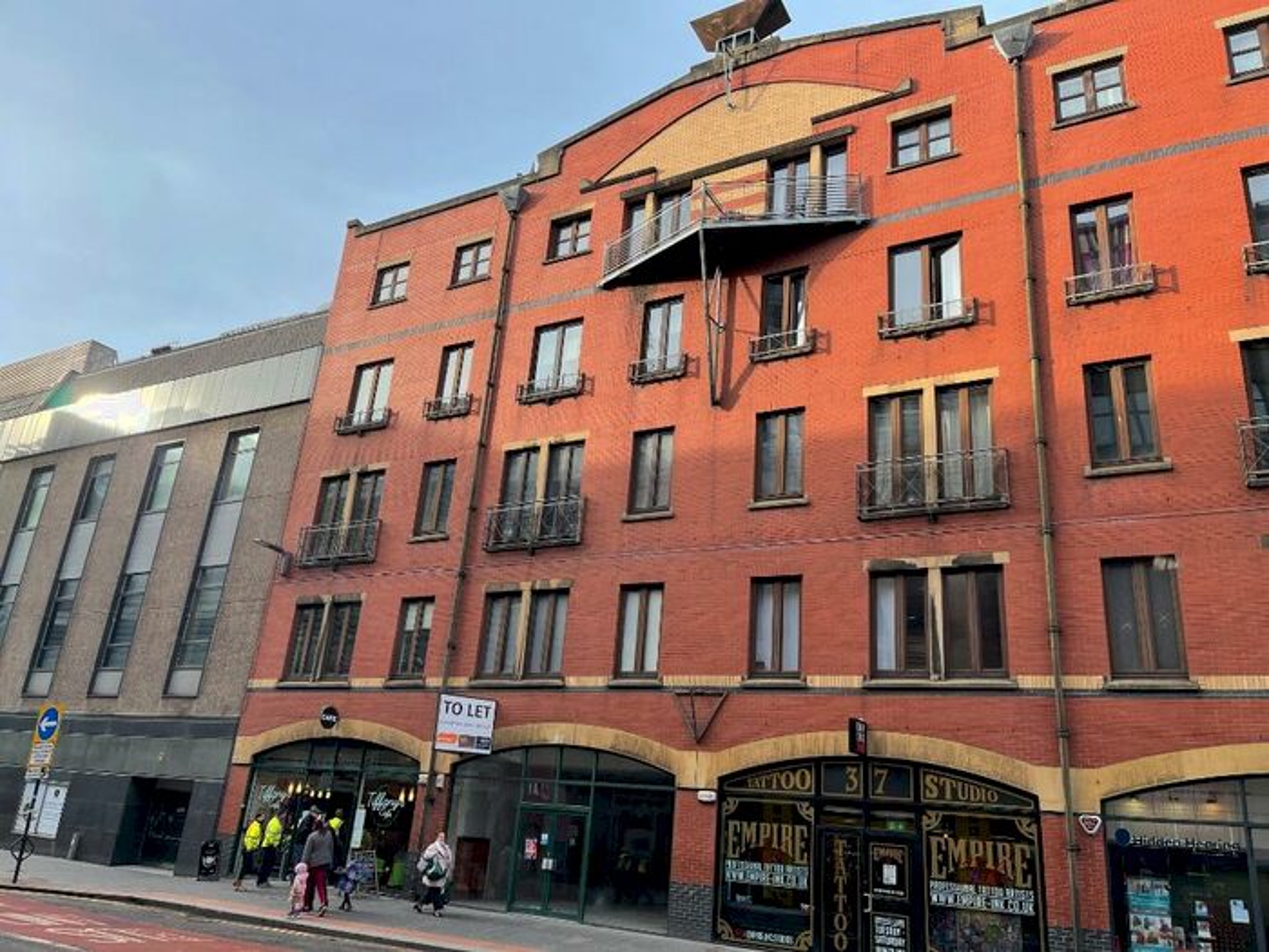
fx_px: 953
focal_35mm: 26
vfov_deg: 53.1
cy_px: 476
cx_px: 634
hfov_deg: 67.3
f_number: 1.6
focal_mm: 5.1
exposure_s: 1/1252
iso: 32
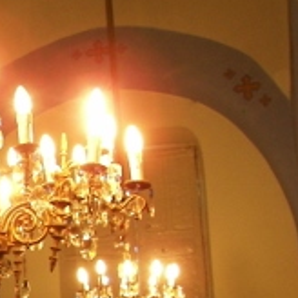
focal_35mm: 107
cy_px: 304
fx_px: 1042
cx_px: -154
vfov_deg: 15.9
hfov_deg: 15.0
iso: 100
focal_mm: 6
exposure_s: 1/25
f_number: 2.8
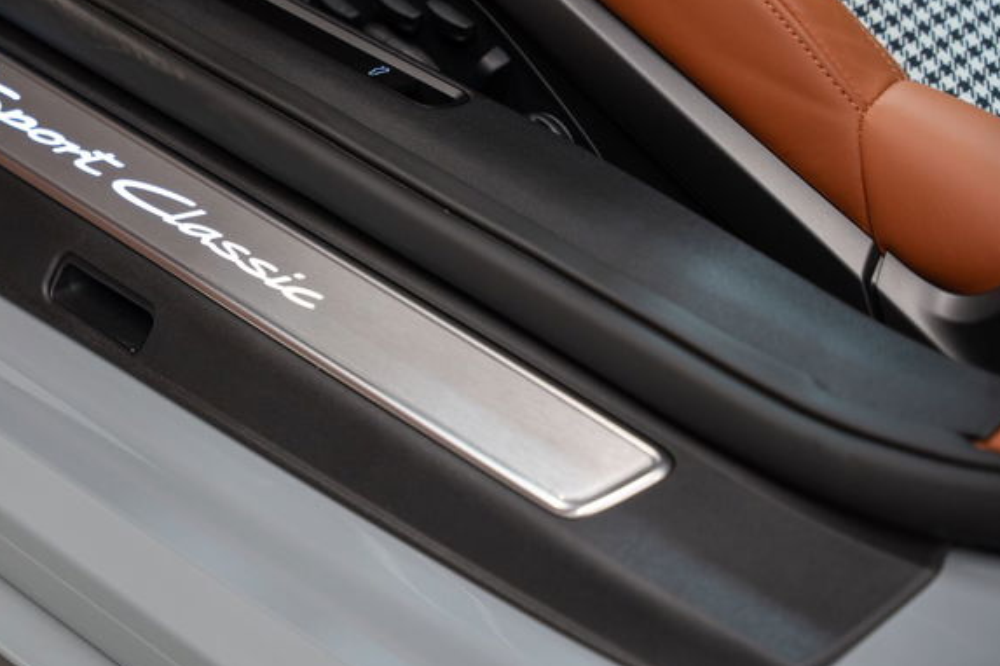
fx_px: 3472
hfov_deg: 16.2
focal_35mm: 125
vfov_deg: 11.0
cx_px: 147
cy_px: 253
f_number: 2.8
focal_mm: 70
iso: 400
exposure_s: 1/10
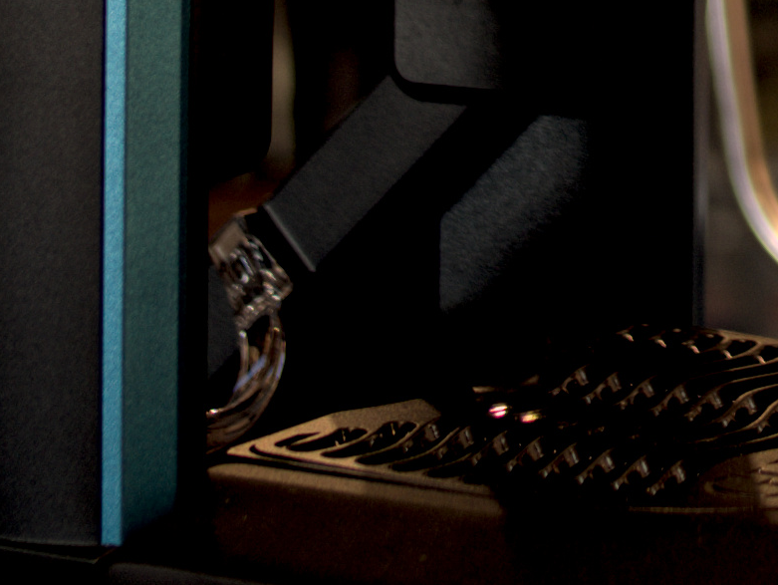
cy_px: -709
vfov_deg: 6.1
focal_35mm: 236
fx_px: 5308
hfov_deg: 8.3
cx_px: 968
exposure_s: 1/20
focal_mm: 20
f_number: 1.7
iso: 200
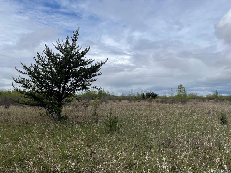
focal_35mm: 26
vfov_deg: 53.1
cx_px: 116
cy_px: 86
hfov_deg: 67.3
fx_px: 174
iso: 32
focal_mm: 4.2
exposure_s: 1/6135
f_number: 1.6
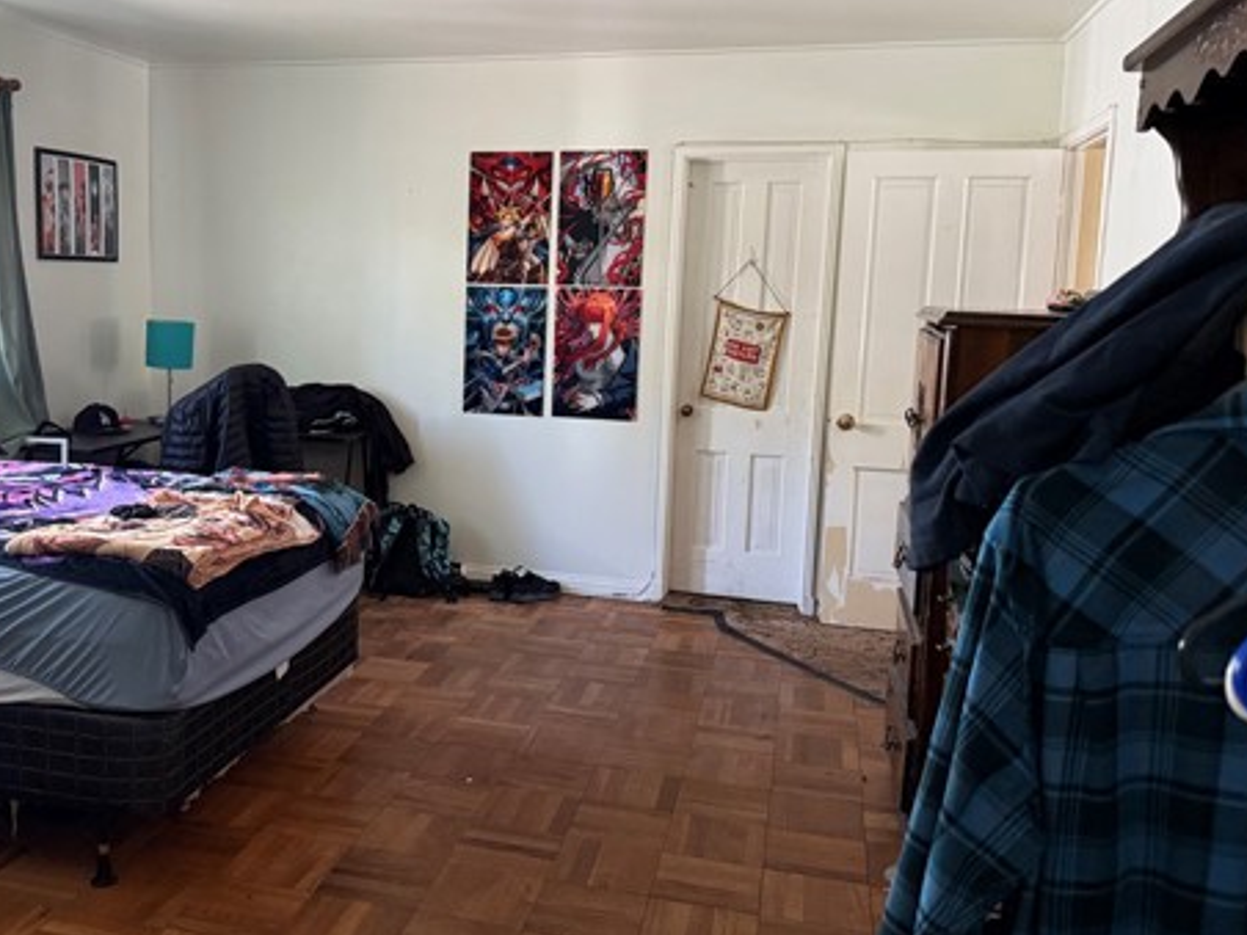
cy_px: 416
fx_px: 1225
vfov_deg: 41.7
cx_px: 450
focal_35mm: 34
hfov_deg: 53.2
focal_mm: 6.76
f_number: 1.78
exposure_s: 1/60
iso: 500
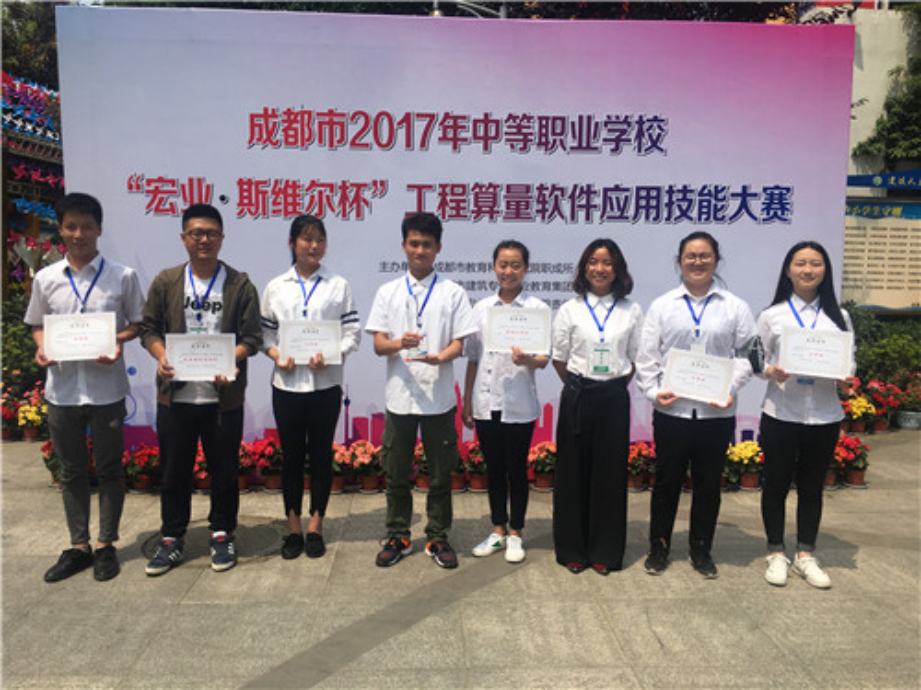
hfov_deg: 61.7
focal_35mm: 29
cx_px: 460
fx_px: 772
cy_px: 345
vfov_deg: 48.2
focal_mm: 4.15
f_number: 2.2
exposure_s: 1/2564
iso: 25
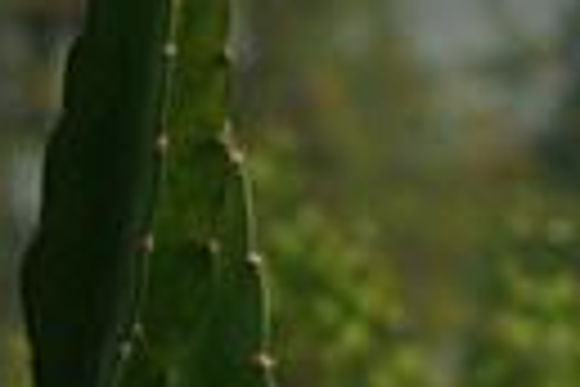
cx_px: 225
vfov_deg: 1.2
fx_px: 19171
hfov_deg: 1.7
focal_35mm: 1190
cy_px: -515
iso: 800
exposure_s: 1/500
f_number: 9.5
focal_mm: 160
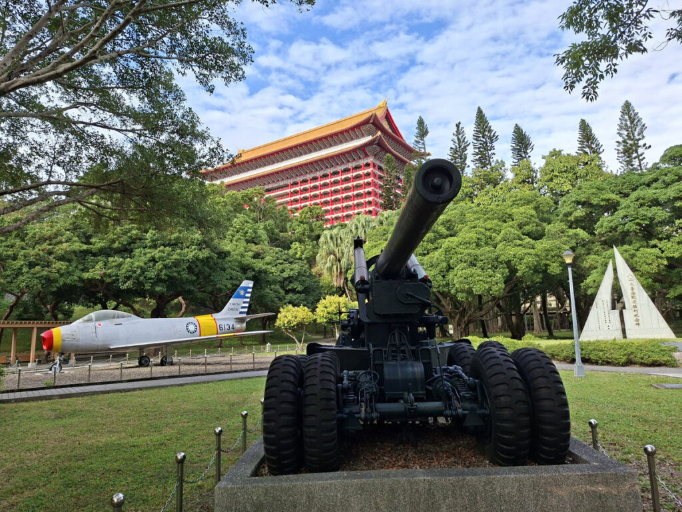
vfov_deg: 58.9
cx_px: 341
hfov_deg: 73.9
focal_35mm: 23
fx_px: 453
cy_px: 256
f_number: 1.8
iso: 50
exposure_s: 1/1075
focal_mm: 5.54
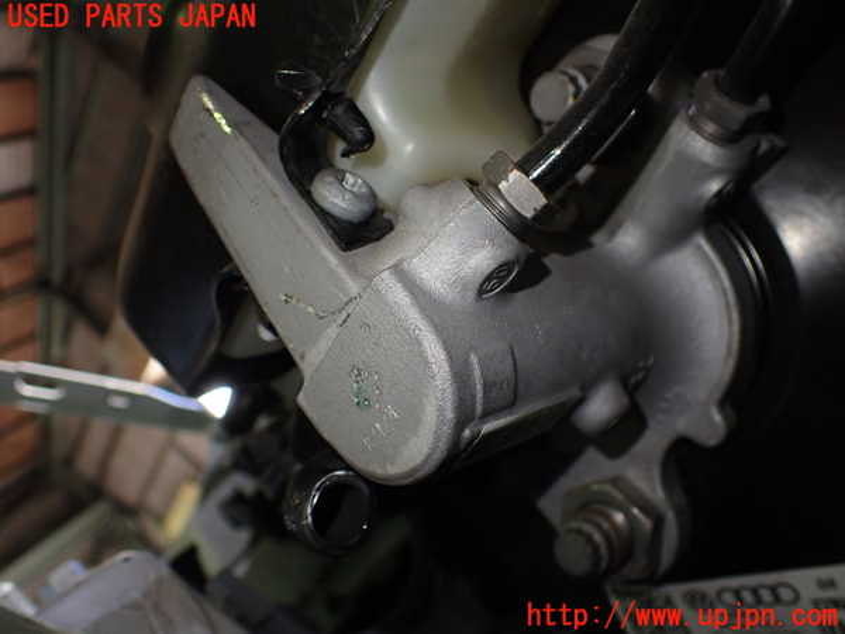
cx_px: 422
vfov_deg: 46.8
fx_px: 732
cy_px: 317
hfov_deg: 60.0
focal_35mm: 30
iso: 320
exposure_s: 1/125
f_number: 2.3
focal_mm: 5.4
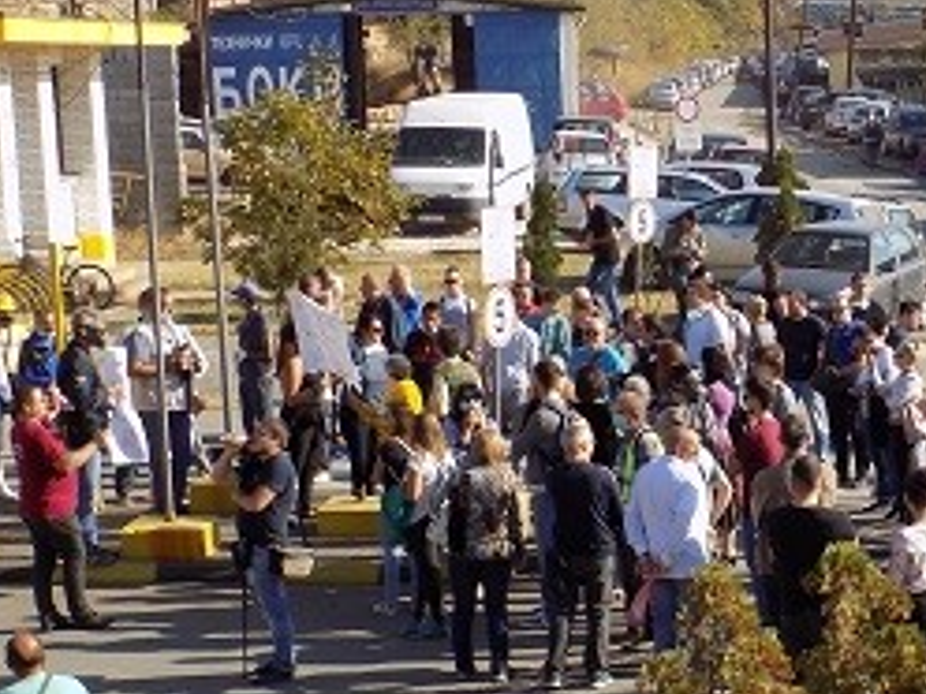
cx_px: 863
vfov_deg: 14.9
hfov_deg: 19.4
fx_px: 2648
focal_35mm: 99
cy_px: 507
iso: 80
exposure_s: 1/500
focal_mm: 7.3
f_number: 3.6
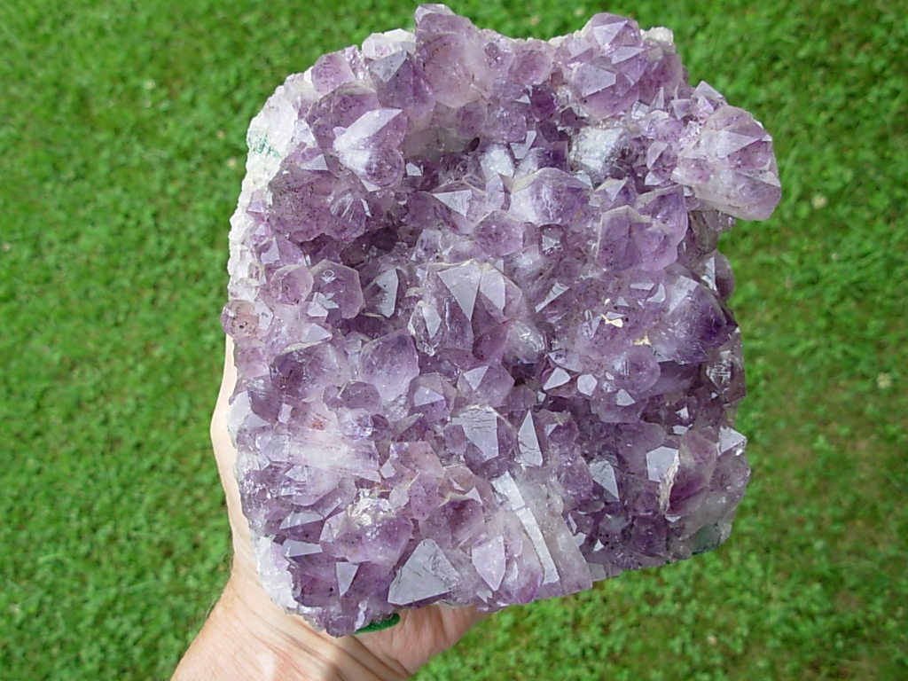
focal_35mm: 38
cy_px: 340
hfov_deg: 49.0
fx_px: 997
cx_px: 454
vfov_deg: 37.7
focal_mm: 6.3
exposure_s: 1/296
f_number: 2.9
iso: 50
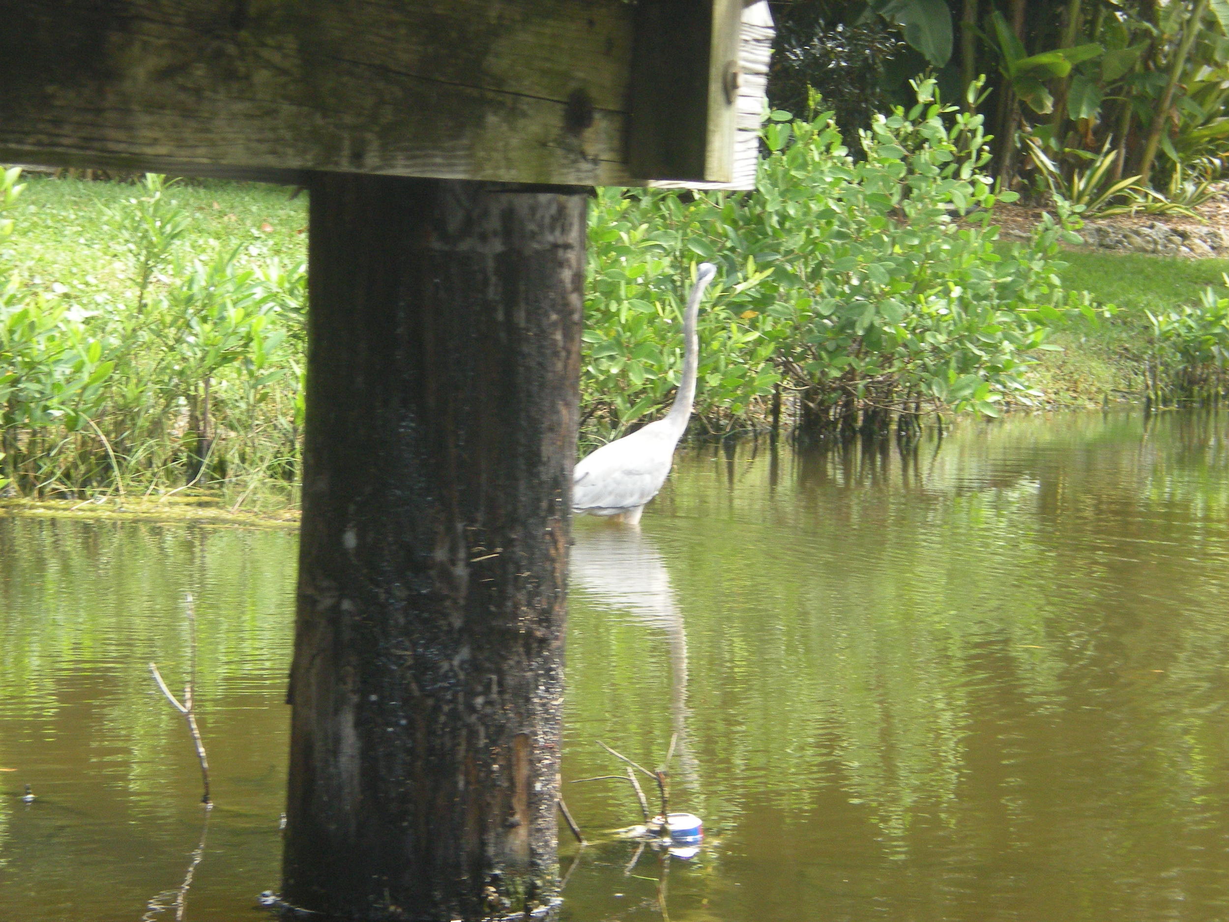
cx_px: 614
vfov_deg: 14.1
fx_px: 3728
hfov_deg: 18.7
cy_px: 461
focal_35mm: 105
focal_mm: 17.3
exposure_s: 1/120
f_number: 5.7
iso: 192
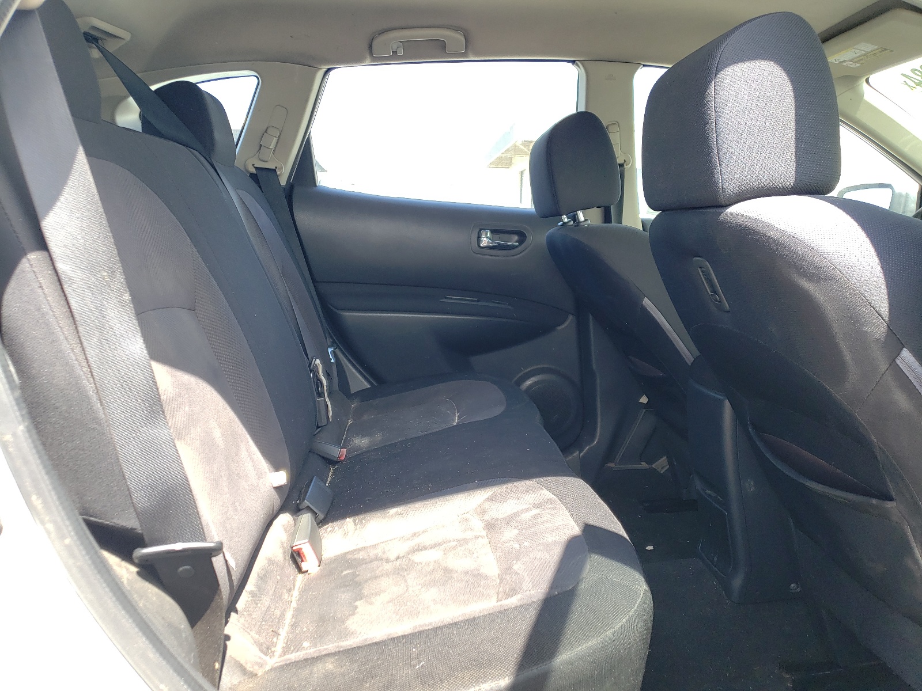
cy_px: 346
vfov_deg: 53.1
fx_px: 693
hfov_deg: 67.3
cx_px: 461
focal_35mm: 26
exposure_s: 1/227
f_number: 1.5
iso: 50
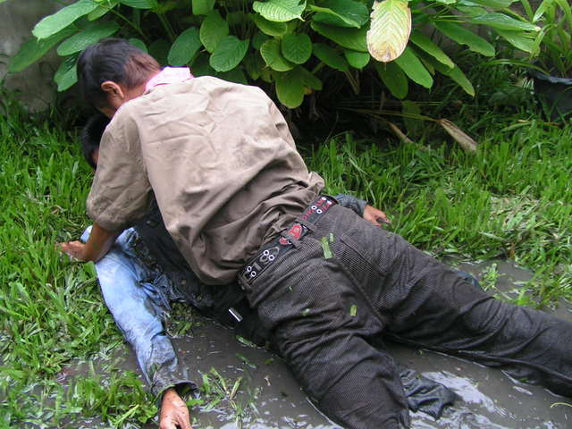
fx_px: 628
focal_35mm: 38
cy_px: 214
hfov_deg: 49.0
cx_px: 286
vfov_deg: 37.7
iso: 50
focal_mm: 5.8
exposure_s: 1/40
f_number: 3.5
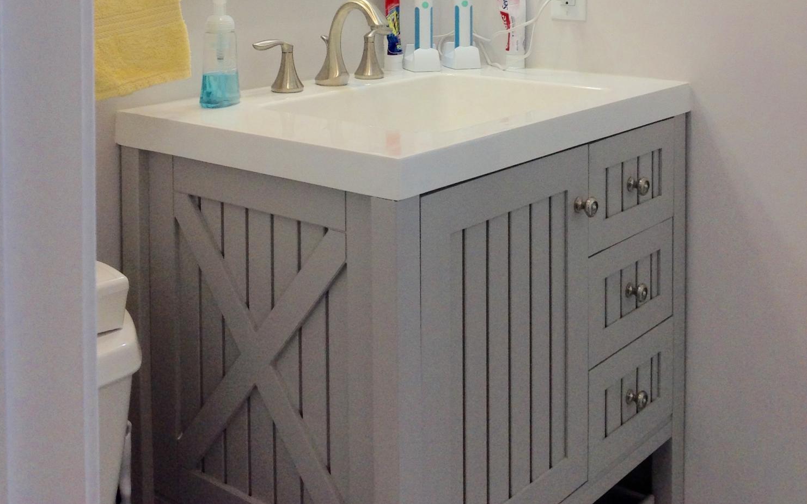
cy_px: 3
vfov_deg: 24.7
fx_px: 1100
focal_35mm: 50
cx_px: 402
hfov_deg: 40.3
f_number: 2.4
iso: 80
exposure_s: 1/120
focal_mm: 4.28
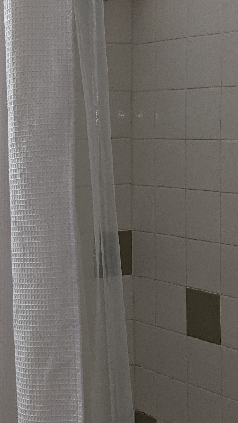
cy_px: 207
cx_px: 37
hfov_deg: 14.6
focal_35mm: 82
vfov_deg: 25.9
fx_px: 919
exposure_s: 1/125
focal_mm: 4.44
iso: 31
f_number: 1.8
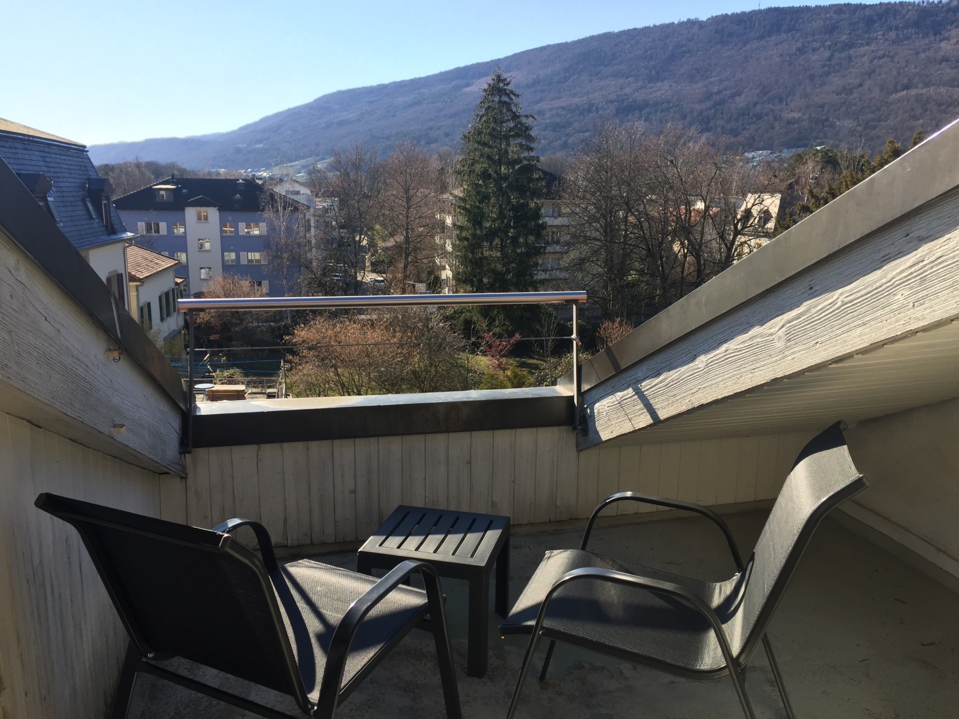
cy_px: 360
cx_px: 480
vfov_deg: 48.2
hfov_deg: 61.7
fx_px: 803
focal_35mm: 29
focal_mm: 4.15
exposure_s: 1/860
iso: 32
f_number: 2.2
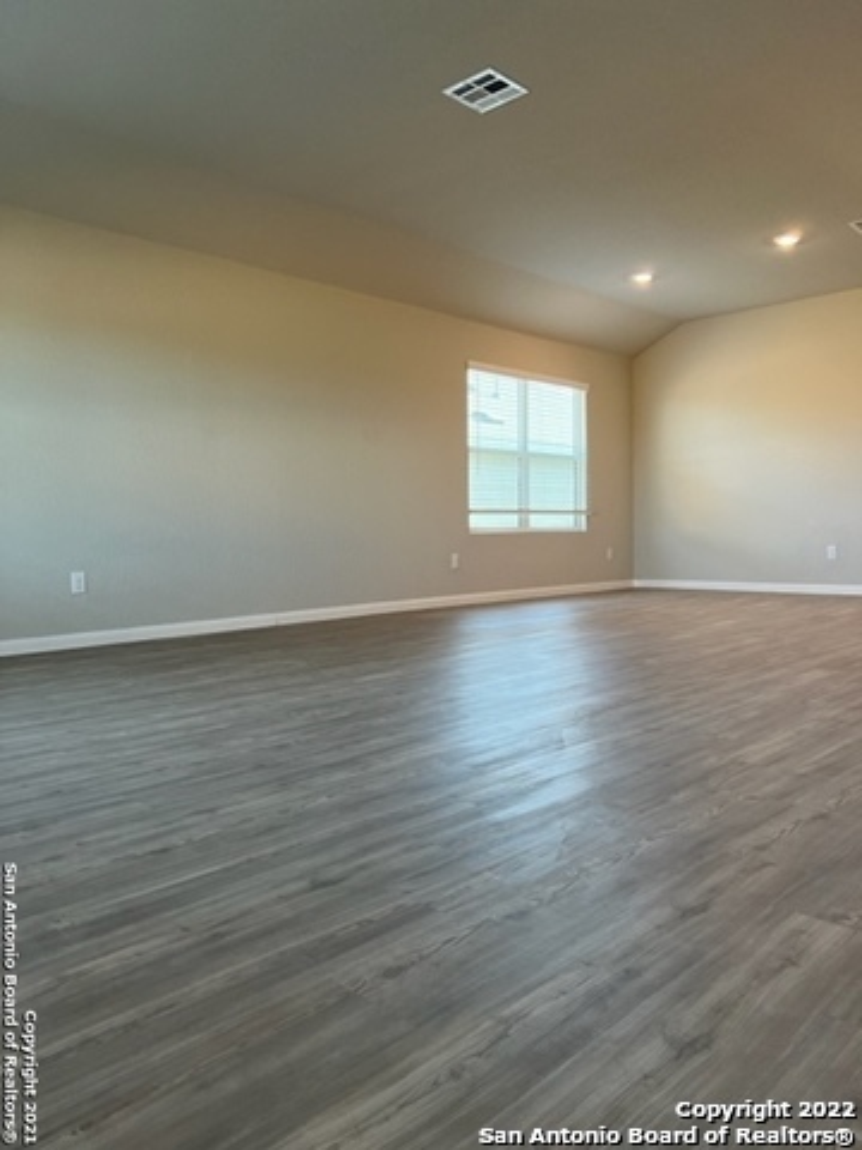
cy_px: 575
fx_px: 863
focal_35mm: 26
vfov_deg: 67.3
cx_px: 431
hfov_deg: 53.1
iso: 125
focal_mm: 5.7
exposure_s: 1/120
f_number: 1.5
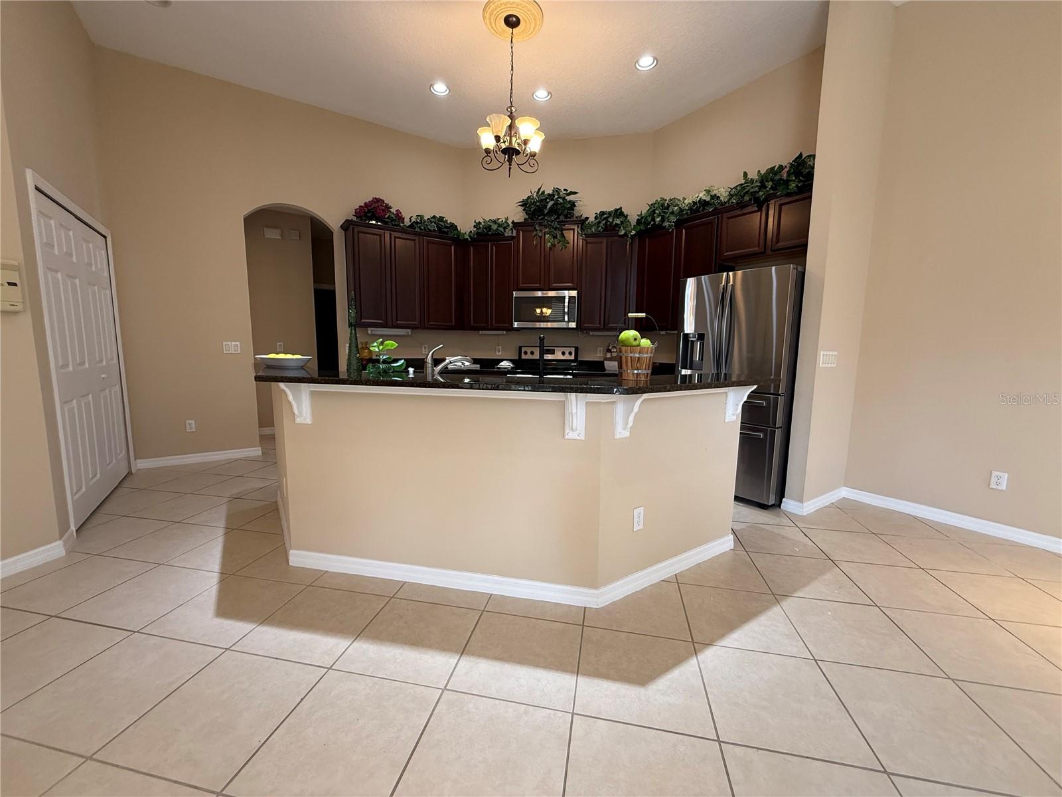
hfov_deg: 102.1
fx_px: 430
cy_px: 398
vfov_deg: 85.7
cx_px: 531
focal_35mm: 14
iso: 200
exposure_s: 1/60
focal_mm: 2.22
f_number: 2.2
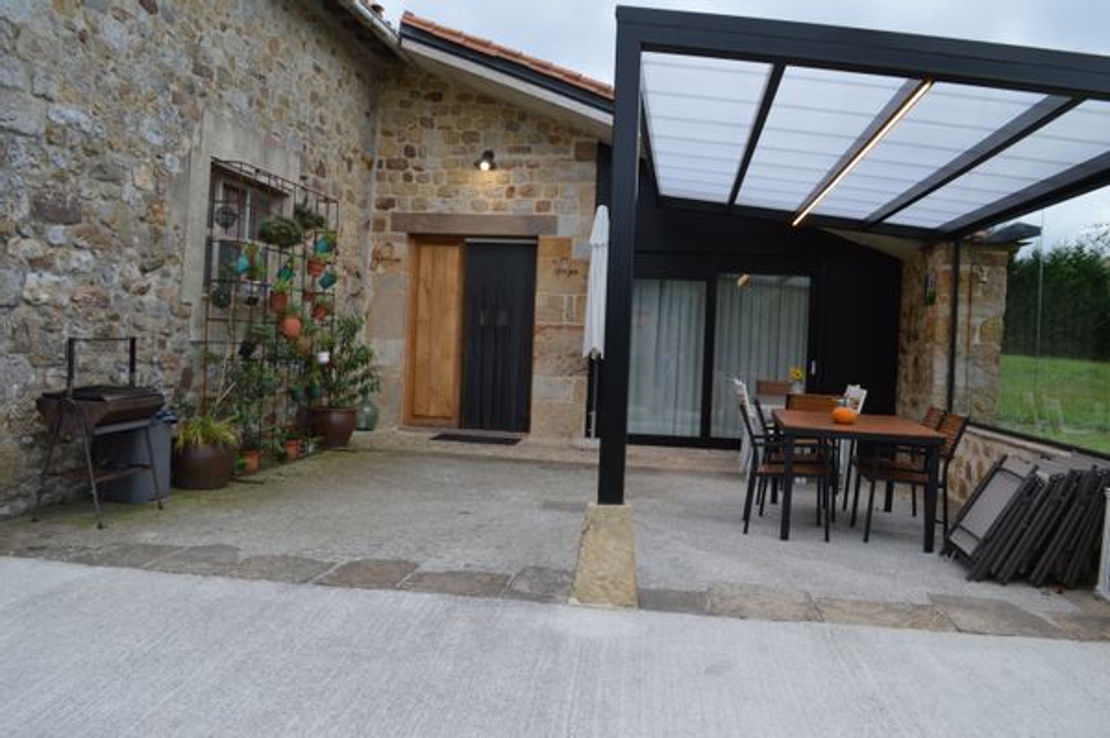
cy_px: 369
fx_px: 832
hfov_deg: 67.4
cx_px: 555
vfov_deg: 47.9
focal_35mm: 27
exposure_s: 1/125
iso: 360
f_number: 5.6
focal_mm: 18
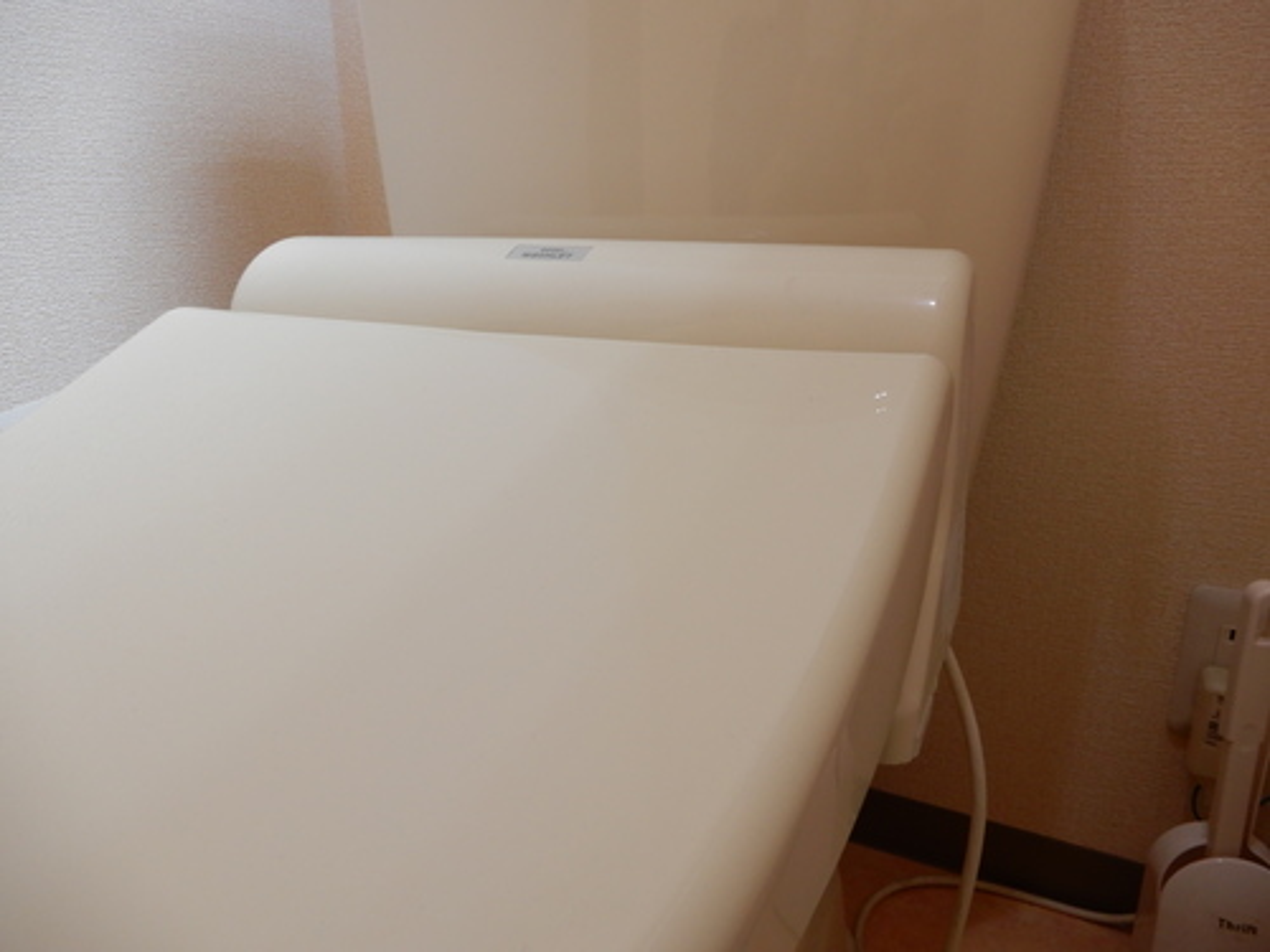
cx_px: 635
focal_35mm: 24
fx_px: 881
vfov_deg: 56.8
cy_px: 476
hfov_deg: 71.6
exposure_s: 1/30
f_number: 3.4
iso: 140
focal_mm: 4.3
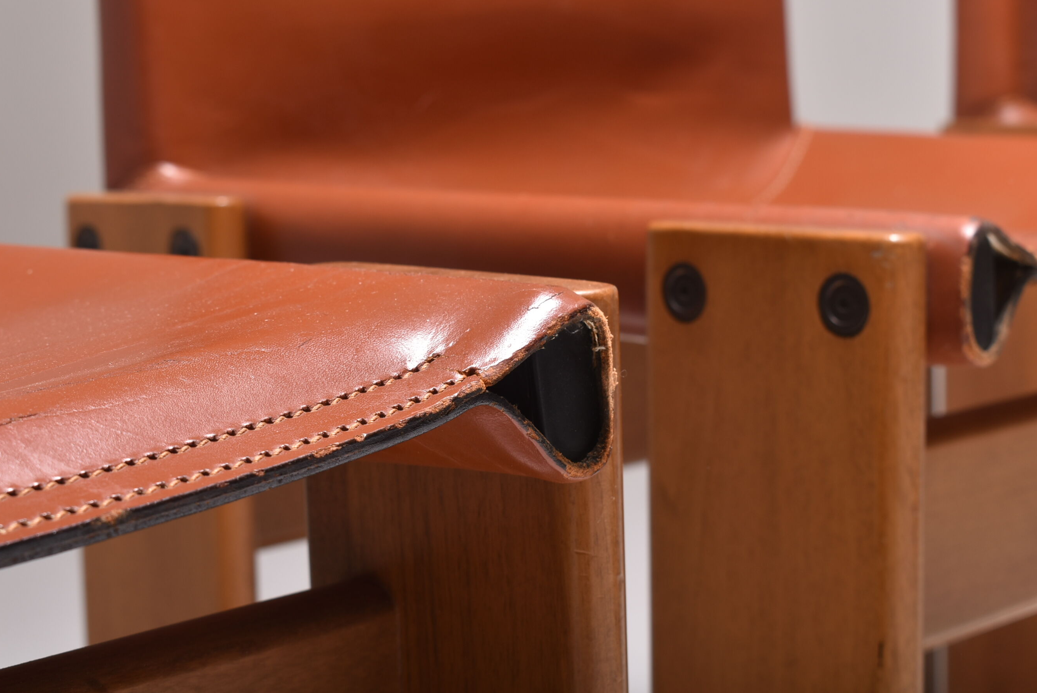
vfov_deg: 16.9
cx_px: 547
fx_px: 2335
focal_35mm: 81
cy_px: 338
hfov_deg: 25.0
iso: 100
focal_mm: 48
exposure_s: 1/200
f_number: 9
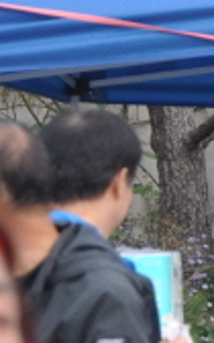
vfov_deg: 2.7
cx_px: 546
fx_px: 7133
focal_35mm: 764
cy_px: 315
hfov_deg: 1.7
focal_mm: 105
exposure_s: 1/250
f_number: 8
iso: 200
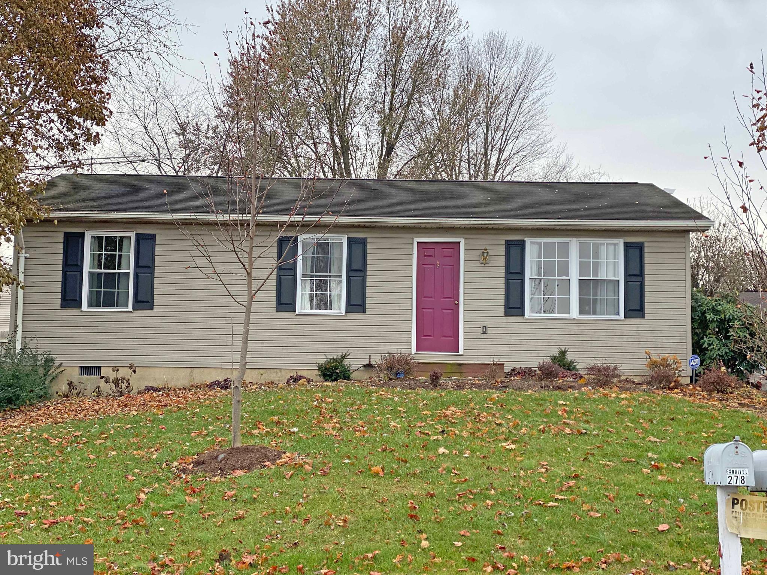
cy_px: 288
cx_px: 384
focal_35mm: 52
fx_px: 1152
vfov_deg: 28.0
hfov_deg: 36.8
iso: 20
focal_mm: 6
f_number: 2
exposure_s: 1/505
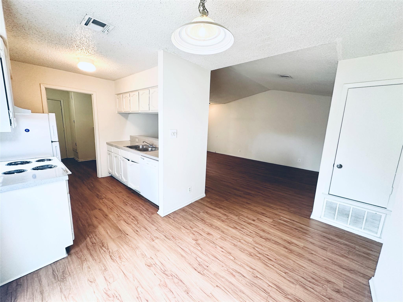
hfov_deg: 102.1
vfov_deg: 85.7
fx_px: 163
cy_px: 151
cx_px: 202
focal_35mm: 14
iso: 250
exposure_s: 1/60
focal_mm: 2.22
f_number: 2.2
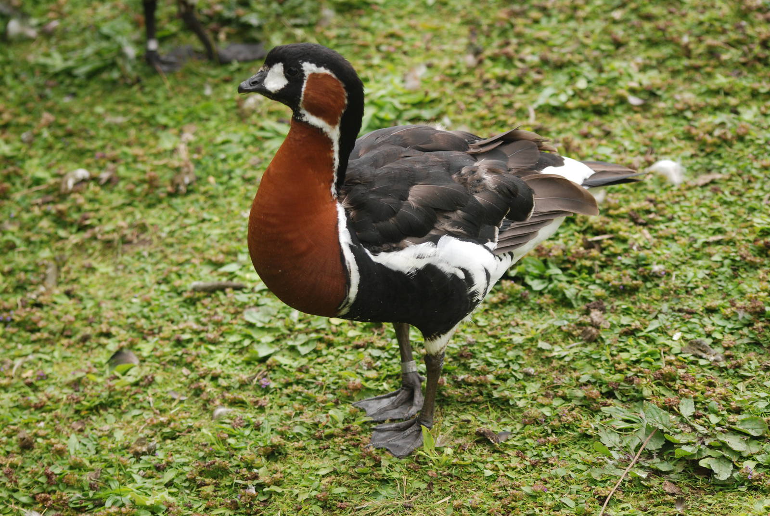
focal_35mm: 142
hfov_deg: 14.4
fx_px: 3051
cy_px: 258
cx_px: 385
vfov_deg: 9.7
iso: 200
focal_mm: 95
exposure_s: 1/125
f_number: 4.2
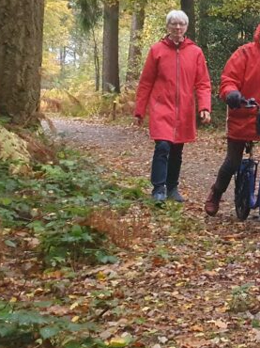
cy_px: 105
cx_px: 440
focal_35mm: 72
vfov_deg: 26.8
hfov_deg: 17.4
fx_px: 722
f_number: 2.4
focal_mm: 4.32
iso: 640
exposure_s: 1/120
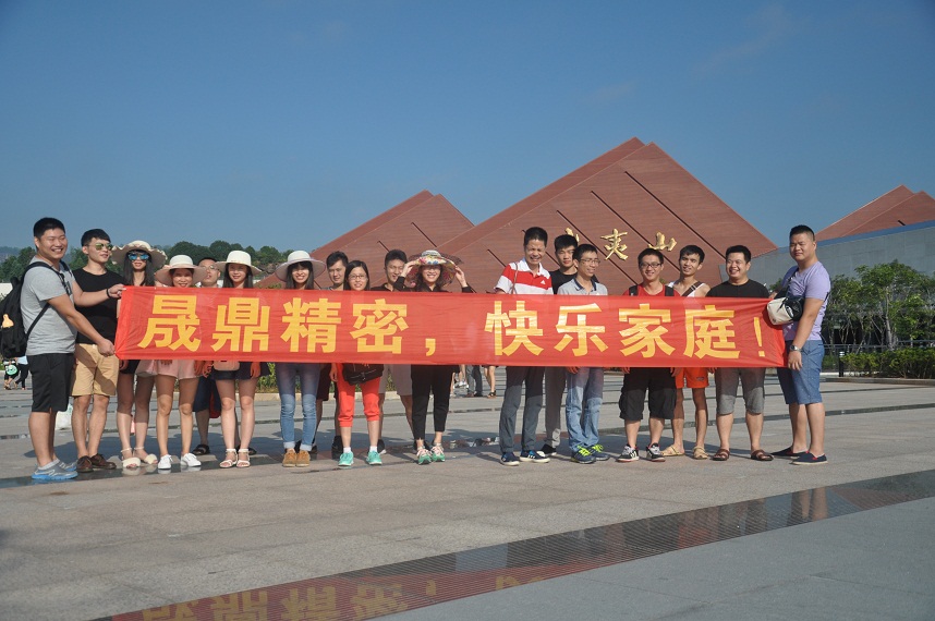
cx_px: 468
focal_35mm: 39
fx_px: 1012
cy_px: 310
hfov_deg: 49.6
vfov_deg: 34.1
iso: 320
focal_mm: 26
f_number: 4
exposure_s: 1/3200
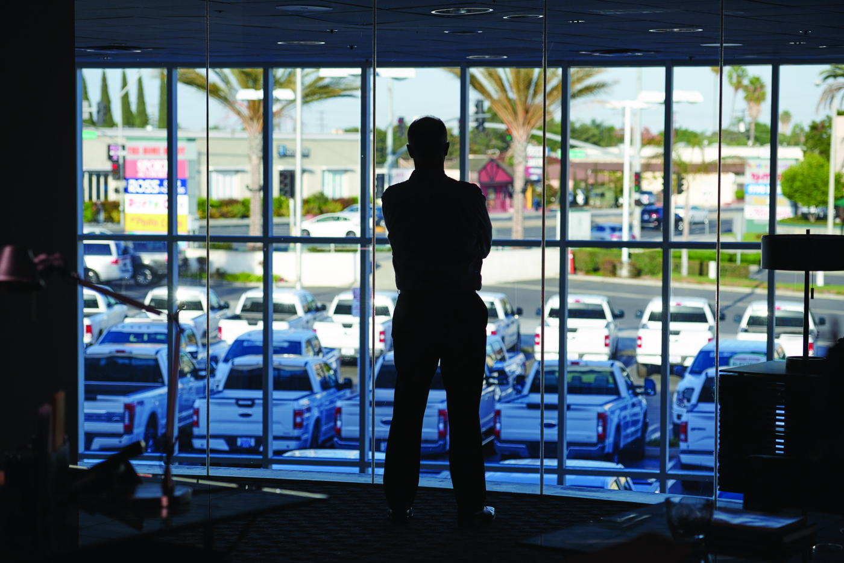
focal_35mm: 92
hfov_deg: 22.1
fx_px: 2156
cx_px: 422
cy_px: 282
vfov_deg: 14.9
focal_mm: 92
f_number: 4
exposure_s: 1/1000
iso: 320
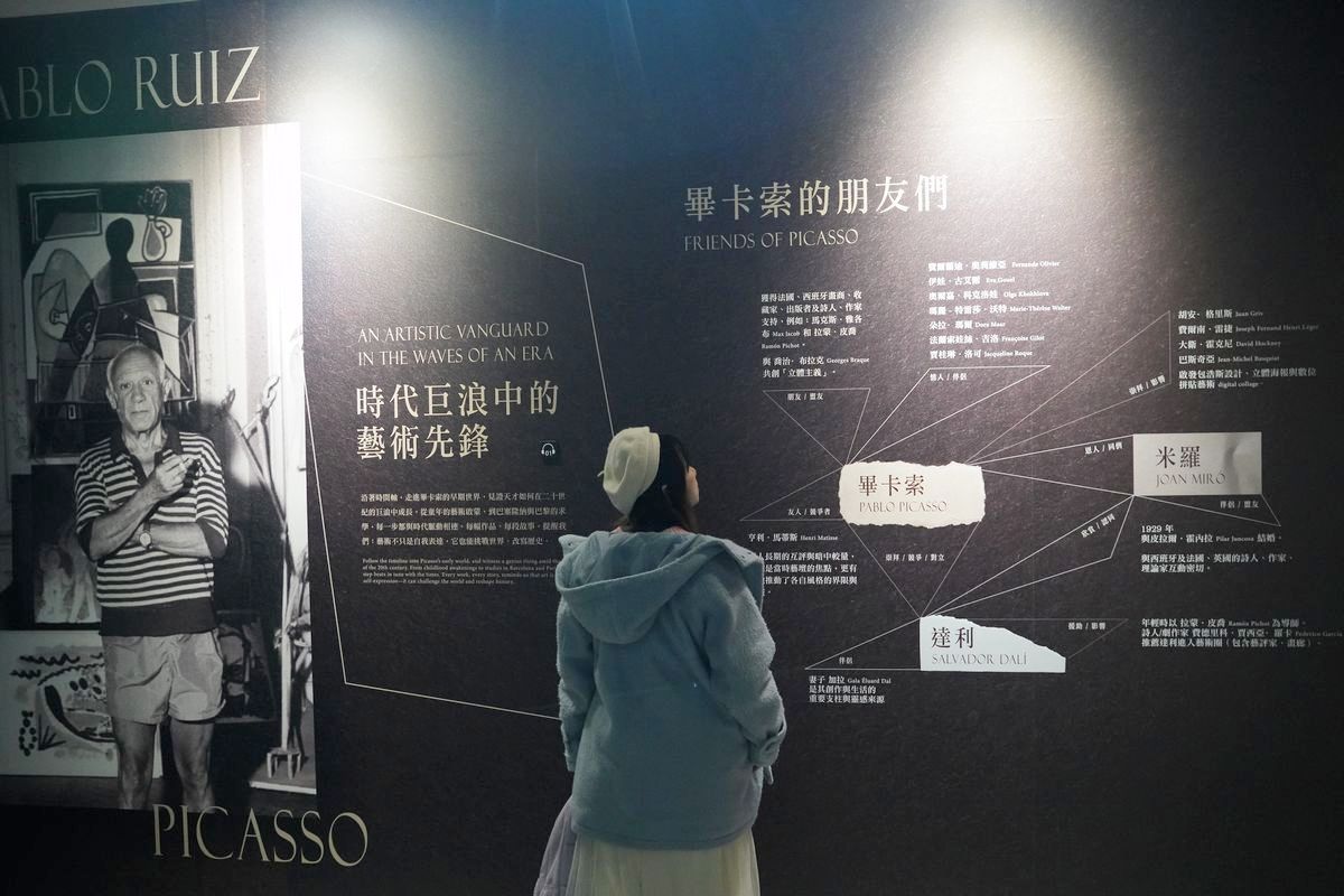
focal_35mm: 31
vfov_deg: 42.3
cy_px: 448
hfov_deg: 60.3
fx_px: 1157
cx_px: 672
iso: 8000
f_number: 2.8
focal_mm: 31
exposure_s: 1/160
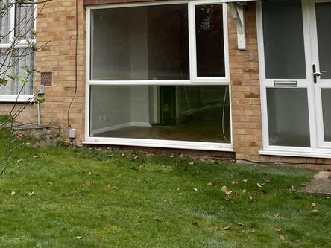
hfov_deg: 32.2
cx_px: 155
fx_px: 574
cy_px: -22
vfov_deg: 23.0
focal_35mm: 60
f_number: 1.8
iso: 32
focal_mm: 4.25
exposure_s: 1/199
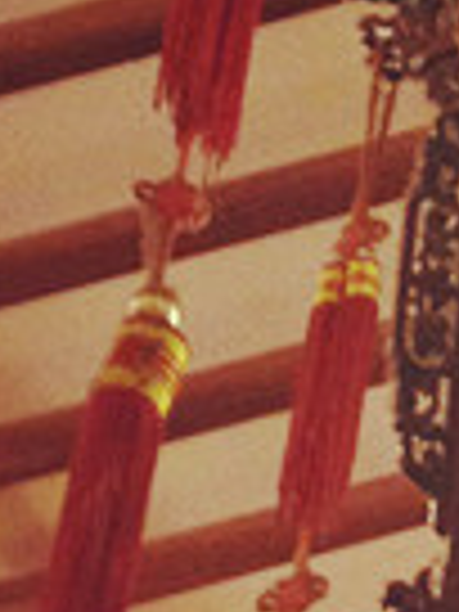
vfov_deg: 10.1
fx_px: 3430
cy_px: 706
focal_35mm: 194
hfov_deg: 7.4
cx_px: 860
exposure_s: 1/20
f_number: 2.4
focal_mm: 4.13
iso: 250
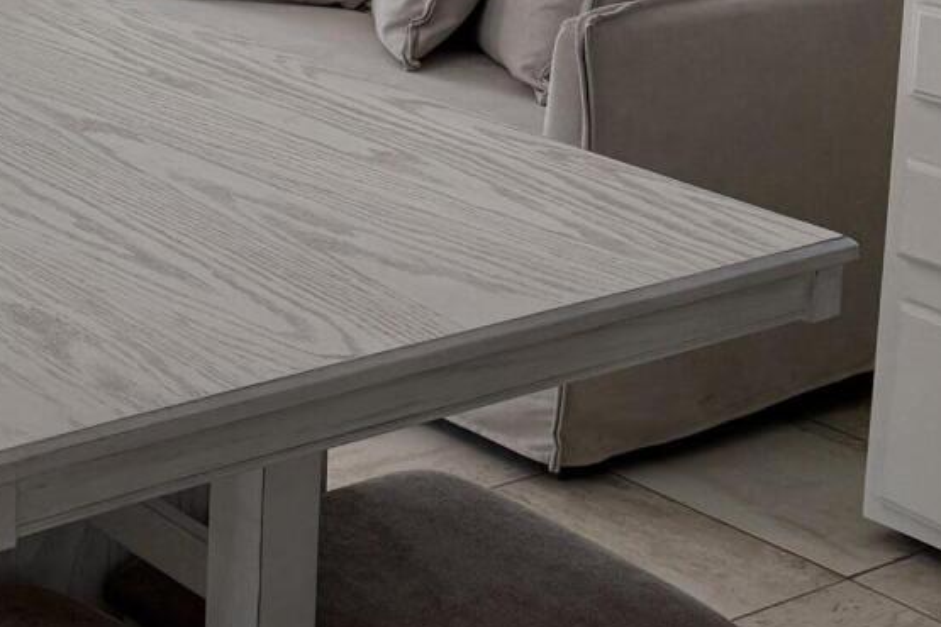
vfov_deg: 14.5
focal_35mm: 90
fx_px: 2352
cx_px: -97
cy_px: -217
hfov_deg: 21.5
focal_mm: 6.76
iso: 125
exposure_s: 1/240
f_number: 1.78
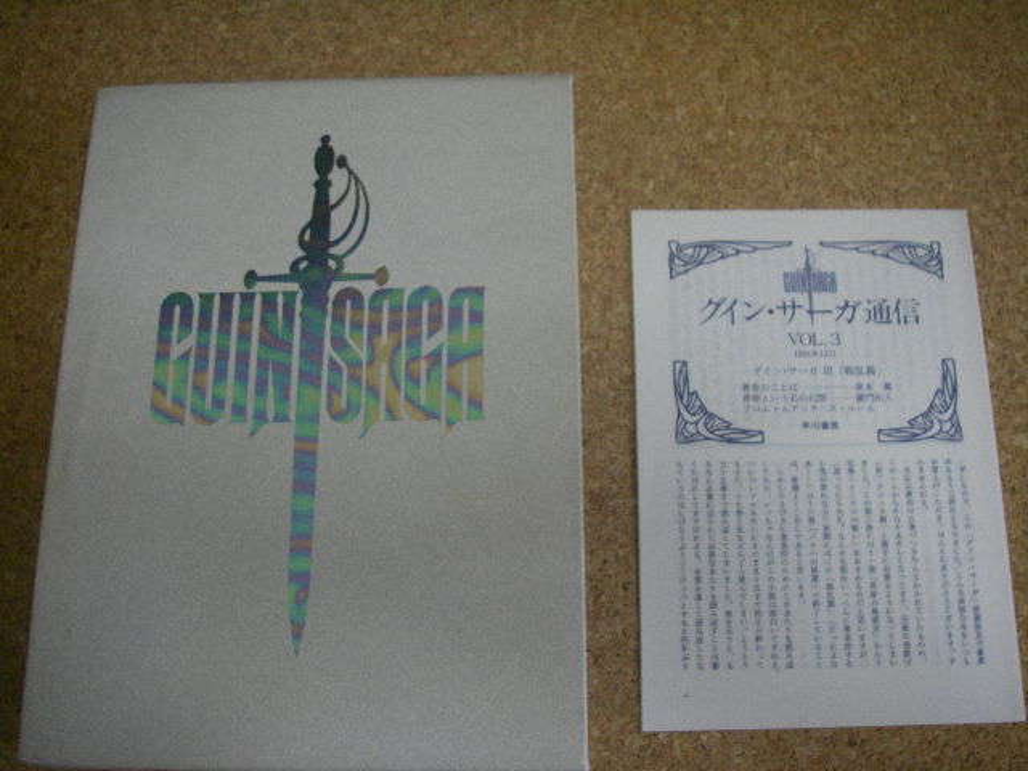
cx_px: 514
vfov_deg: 37.7
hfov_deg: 49.0
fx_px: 1128
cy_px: 386
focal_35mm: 38
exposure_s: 1/50
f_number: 3.3
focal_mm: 6.3
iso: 250
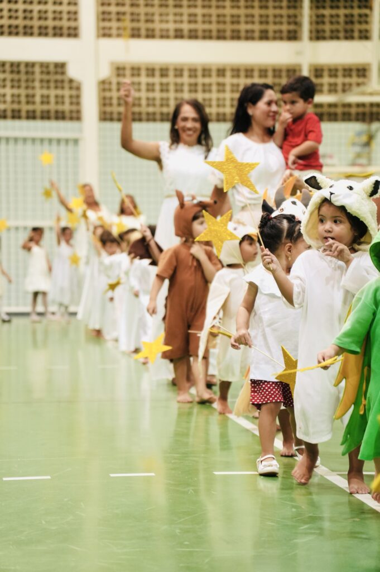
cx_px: 190
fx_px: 1665
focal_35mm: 105
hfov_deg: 13.0
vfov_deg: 19.5
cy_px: 286
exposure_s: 1/125
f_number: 2.8
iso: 1000
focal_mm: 70
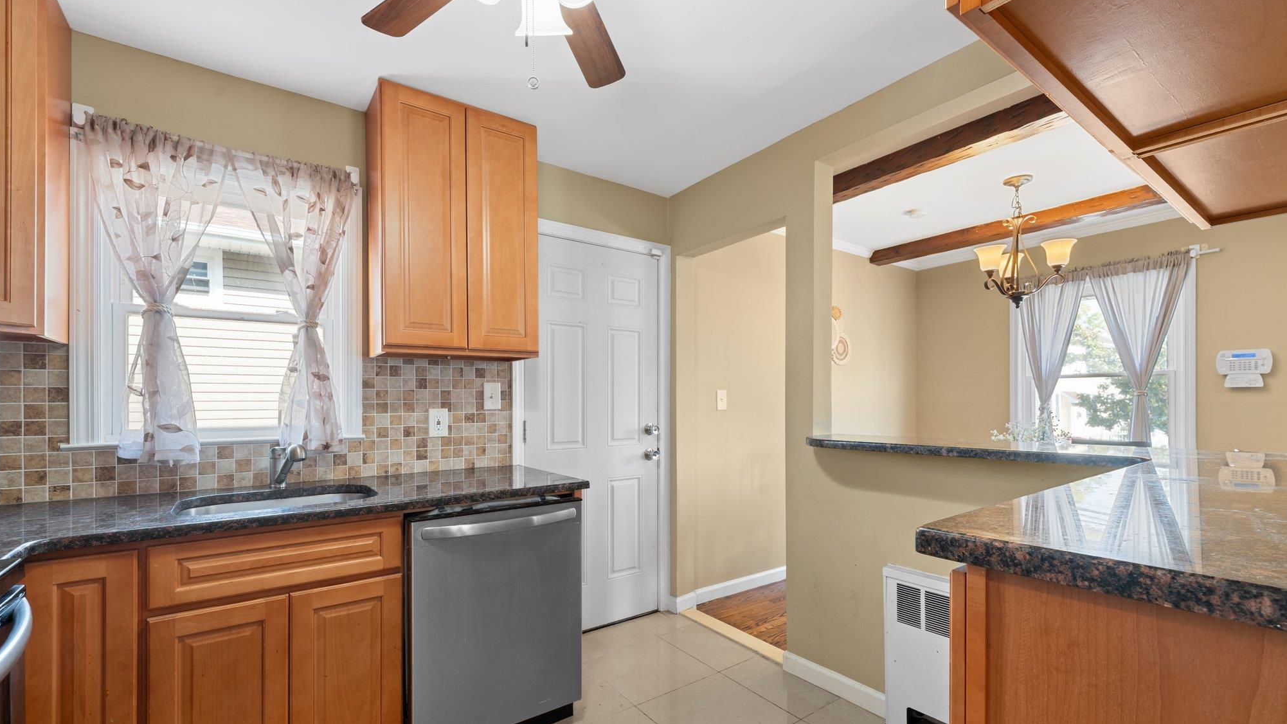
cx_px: 654
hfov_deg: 103.0
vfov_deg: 70.3
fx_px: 512
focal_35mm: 15
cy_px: 403
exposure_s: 1.6
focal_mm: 14
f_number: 10
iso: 250
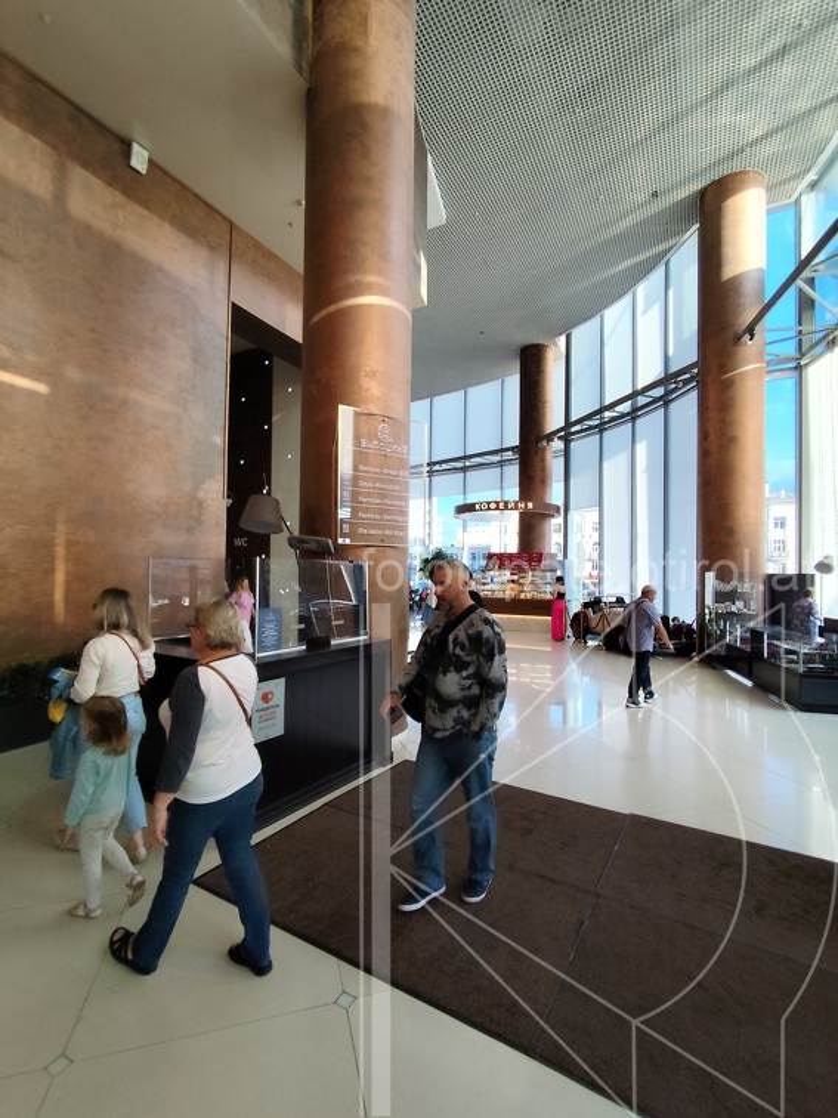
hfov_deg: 78.1
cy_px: 559
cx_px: 419
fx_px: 516
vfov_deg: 94.5
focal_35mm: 16
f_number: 2.2
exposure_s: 1/322
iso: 50
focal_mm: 1.65
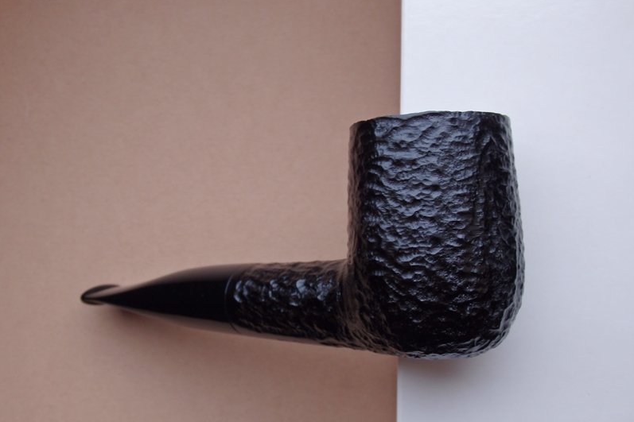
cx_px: 317
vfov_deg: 28.6
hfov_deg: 41.9
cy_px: 234
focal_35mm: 47
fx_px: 827
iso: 125
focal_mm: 8
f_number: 3.8
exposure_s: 1/15
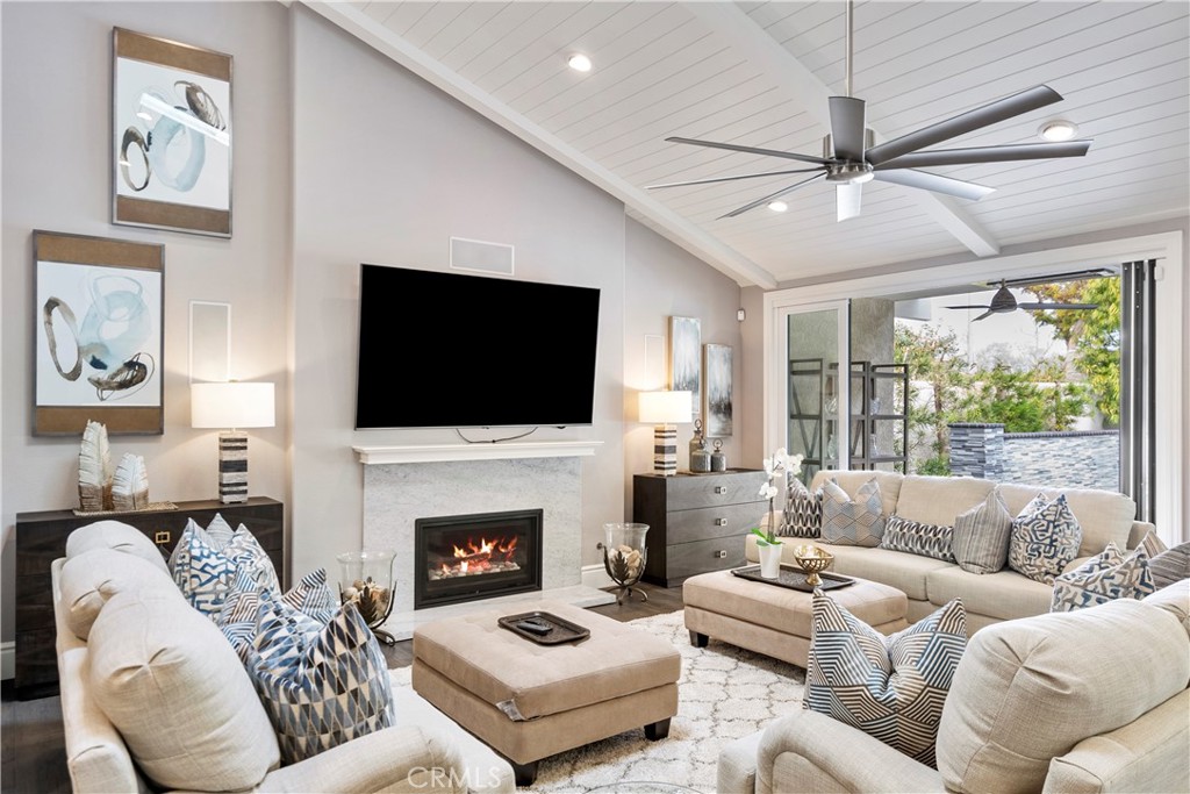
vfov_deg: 55.1
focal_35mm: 23
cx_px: 595
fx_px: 760
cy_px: 397
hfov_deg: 76.1
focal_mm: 23
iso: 100
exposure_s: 1
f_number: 8
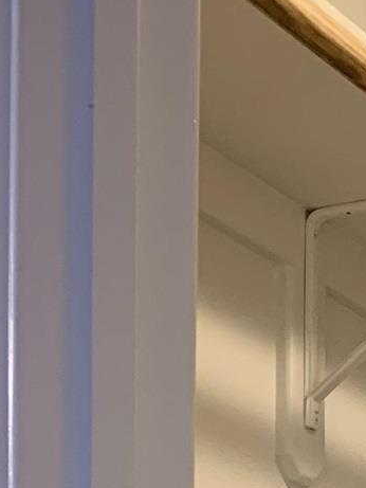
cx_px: 809
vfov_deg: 12.8
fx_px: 1832
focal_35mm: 130
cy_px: 1041
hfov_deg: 10.2
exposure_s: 1/60
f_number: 1.8
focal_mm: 4.25
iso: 200
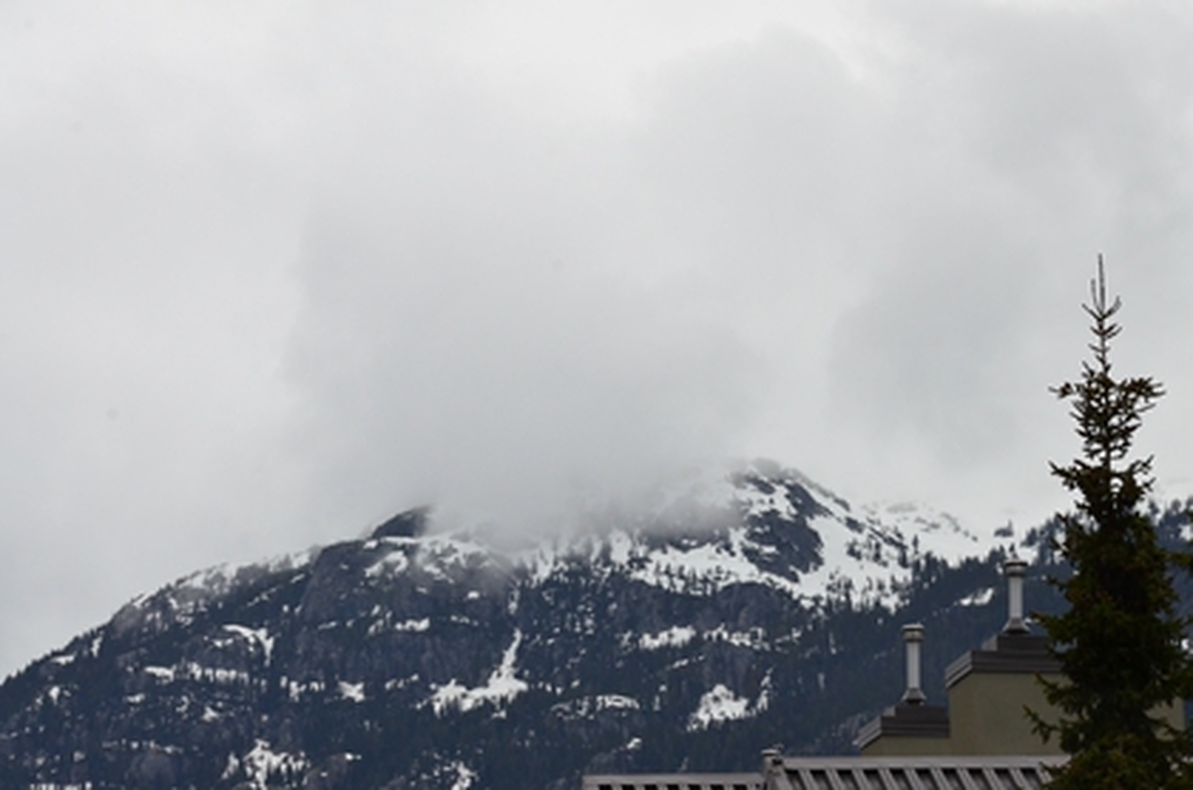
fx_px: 5555
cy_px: 395
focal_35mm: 168
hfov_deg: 12.3
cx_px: 596
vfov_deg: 8.1
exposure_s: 1/1600
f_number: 14
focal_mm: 112
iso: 1000
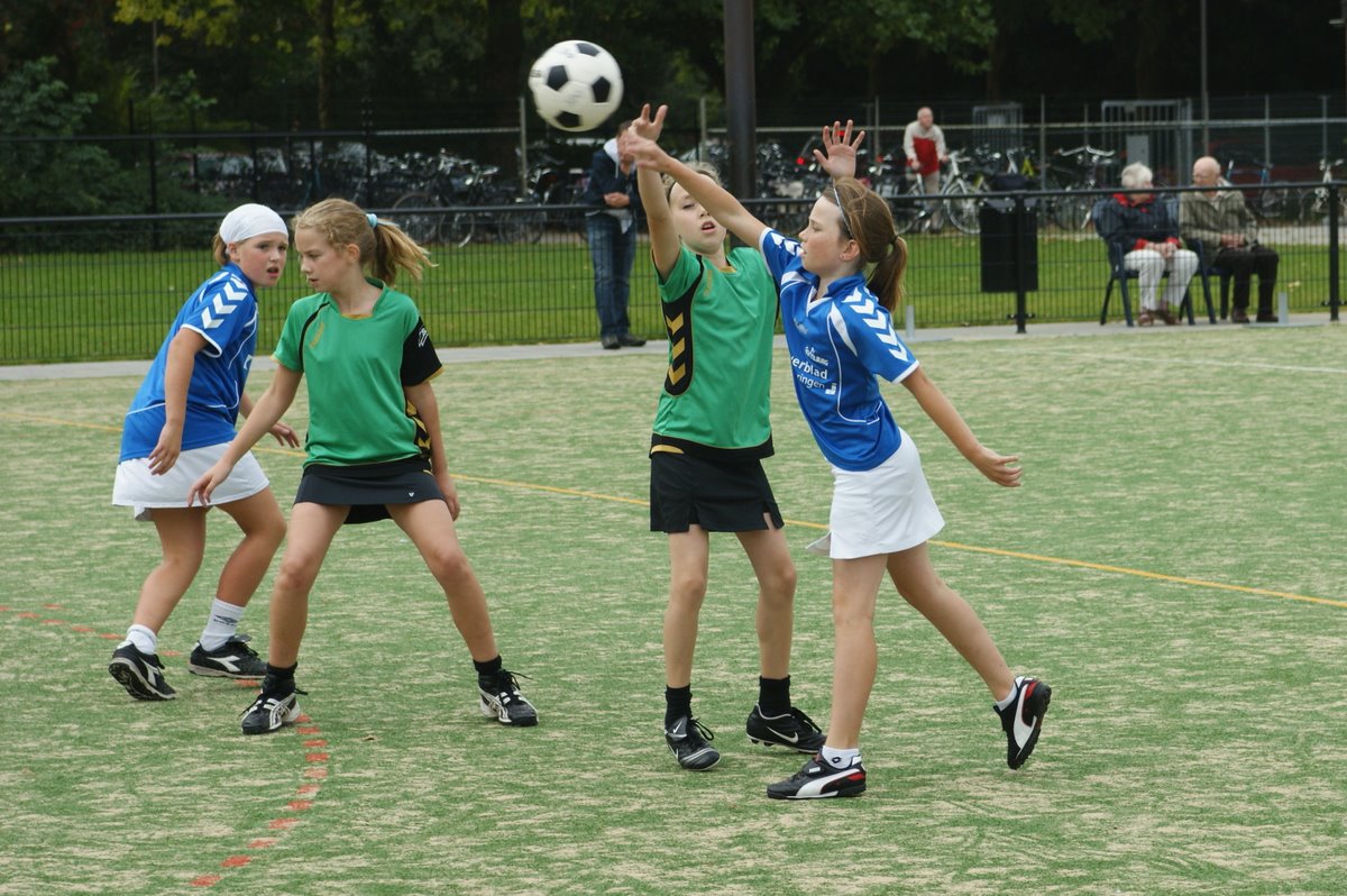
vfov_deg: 13.0
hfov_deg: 19.5
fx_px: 3925
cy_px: 448
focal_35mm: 105
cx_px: 674
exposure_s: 1/400
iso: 200
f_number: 5.6
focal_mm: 70
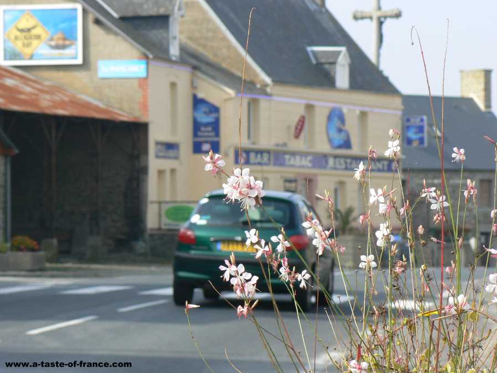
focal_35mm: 172
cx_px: 249
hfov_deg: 11.5
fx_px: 2469
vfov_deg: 8.6
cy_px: 186
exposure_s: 1/250
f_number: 5.6
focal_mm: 28.6
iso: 80
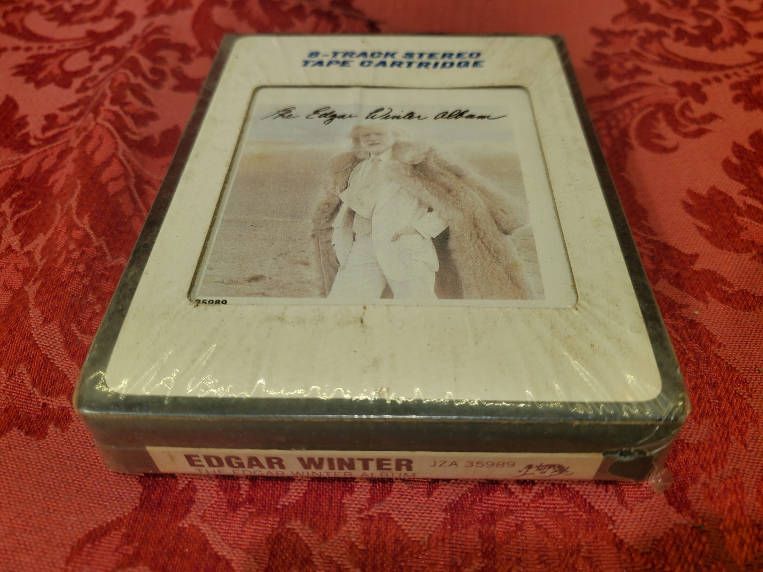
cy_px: 286
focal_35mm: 26
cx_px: 382
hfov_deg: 67.3
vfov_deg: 53.1
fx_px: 573
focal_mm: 4.3
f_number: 1.5
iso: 50
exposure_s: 1/209
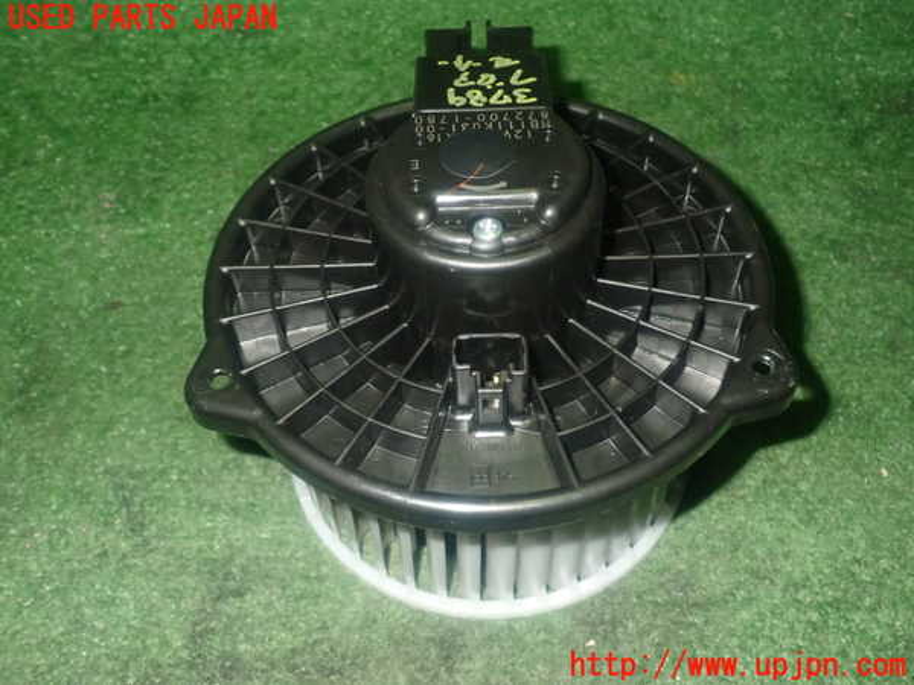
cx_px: 457
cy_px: 342
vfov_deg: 39.7
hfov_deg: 51.4
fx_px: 951
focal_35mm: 36
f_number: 7.1
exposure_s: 1/40
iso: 800
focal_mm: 6.37
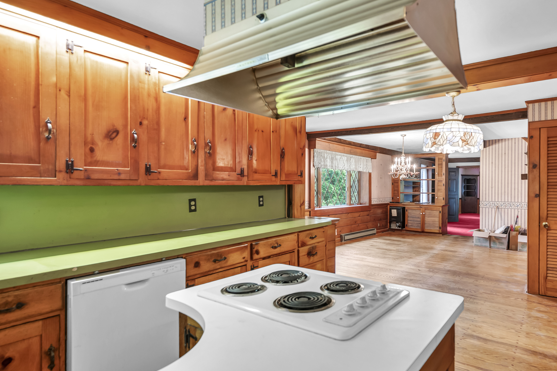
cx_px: 334
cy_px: 190
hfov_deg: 80.3
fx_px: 325
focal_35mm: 21
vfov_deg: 59.4
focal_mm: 16
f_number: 4
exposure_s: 1/10
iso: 320
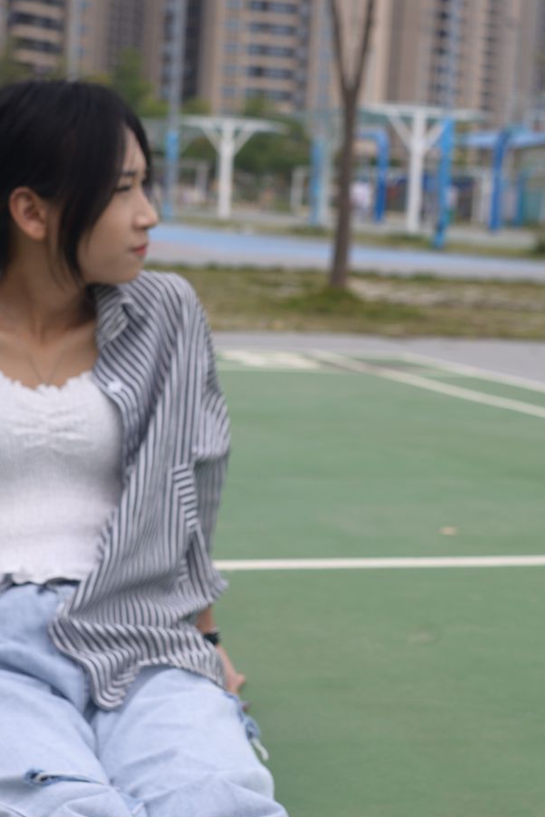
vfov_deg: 26.6
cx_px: 269
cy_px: 374
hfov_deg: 18.0
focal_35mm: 76
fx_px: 1724
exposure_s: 1/640
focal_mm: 35
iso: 100
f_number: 5.6
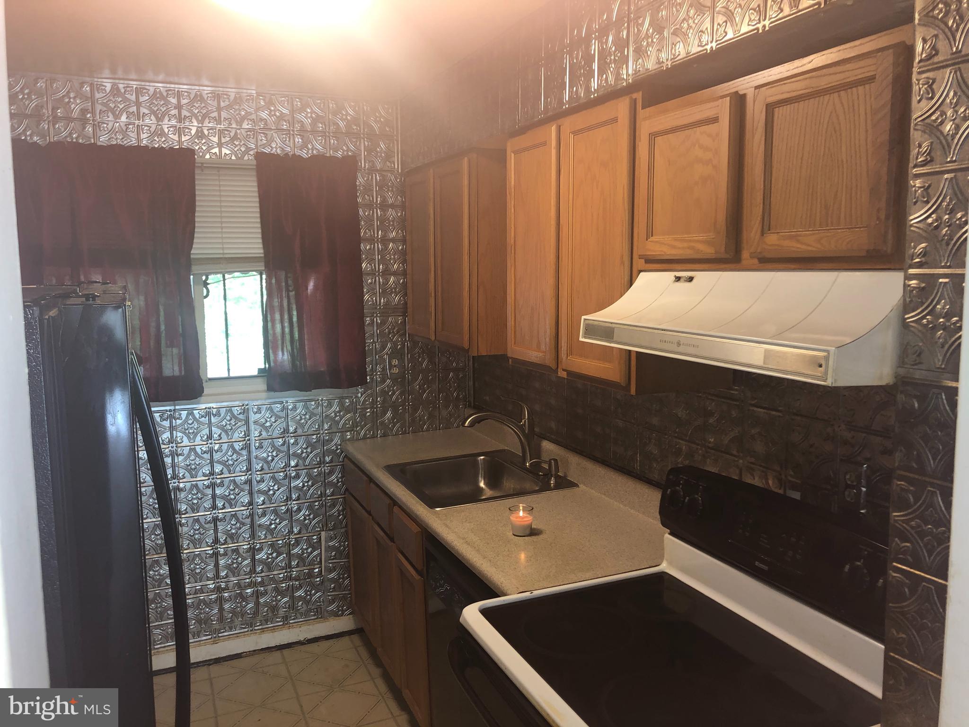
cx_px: 484
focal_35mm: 28
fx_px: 784
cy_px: 364
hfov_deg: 63.4
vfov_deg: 49.7
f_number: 1.8
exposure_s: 1/16
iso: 32
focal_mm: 4
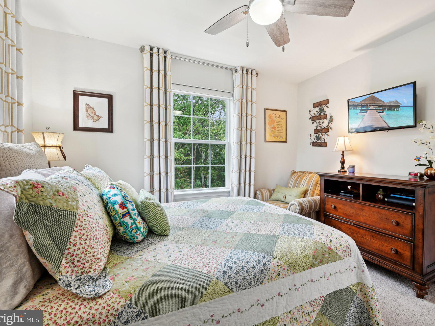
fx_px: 201
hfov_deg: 94.0
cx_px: 246
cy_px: 156
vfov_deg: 78.1
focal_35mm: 16
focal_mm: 14
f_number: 8
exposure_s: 1/13
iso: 400
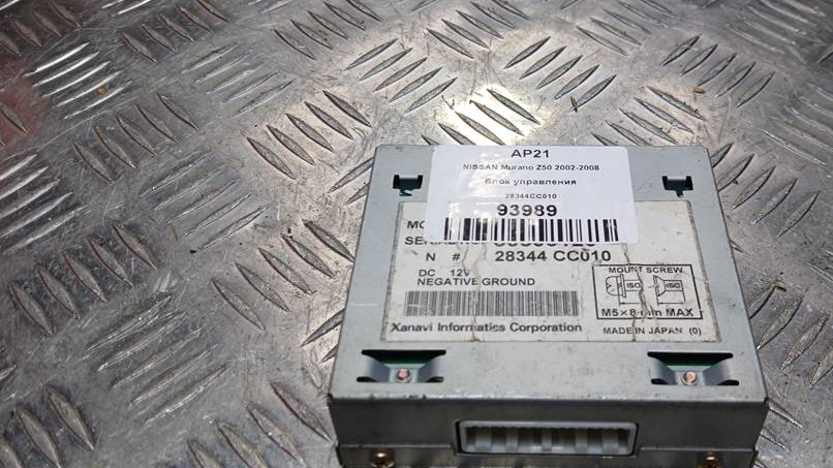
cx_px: 521
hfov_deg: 54.7
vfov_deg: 32.8
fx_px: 795
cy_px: 211
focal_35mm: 36
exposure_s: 1/100
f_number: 1.8
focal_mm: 3.98
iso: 25
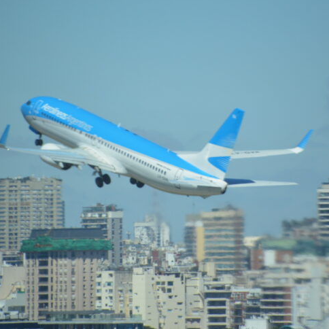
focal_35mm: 606
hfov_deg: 2.9
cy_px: 156
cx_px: 181
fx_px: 6516
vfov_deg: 2.9
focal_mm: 300
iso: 400
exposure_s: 1/1250
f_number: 6.3
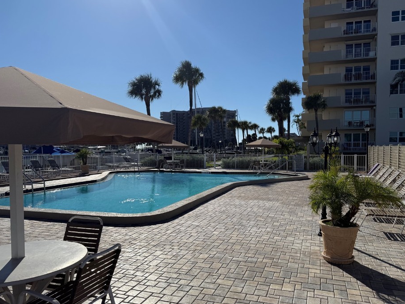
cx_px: 219
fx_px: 316
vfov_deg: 51.3
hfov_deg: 65.2
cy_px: 161
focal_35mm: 27
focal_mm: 6.76
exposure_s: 1/14286
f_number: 1.78
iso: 80
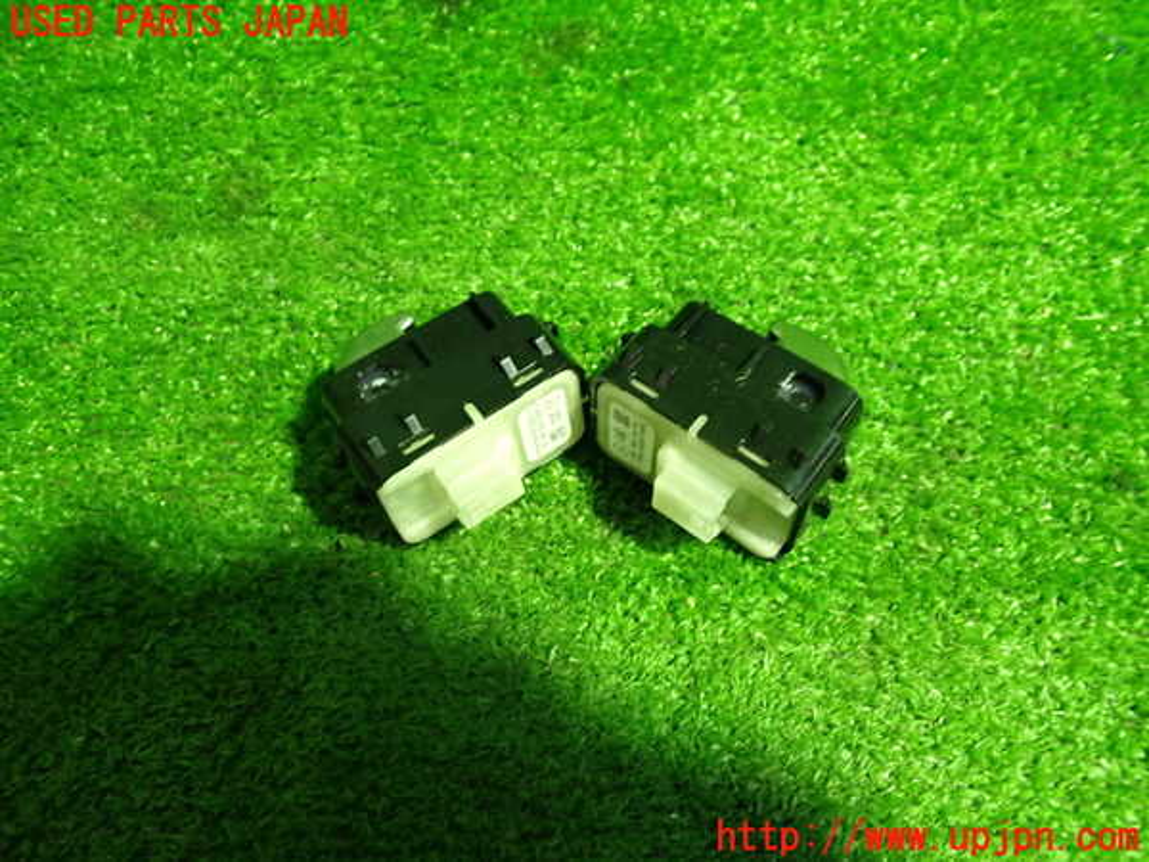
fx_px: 996
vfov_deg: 46.8
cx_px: 574
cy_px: 431
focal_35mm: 30
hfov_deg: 60.0
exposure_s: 1/30
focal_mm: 5.4
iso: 500
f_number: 2.3
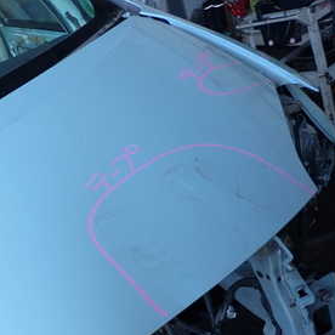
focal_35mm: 48
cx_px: -25
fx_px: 526
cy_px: 262
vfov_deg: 34.4
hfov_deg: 31.7
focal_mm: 4.5
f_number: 2
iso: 100
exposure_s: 1/160
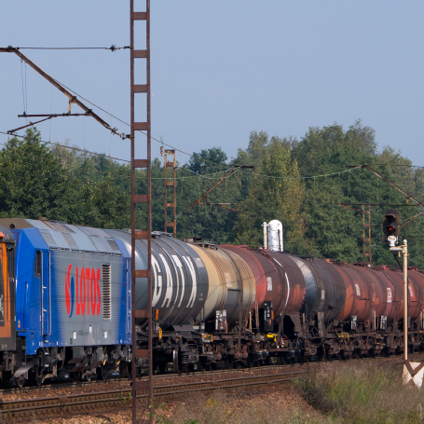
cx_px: 121
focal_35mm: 296
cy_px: 194
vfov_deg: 5.9
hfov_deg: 5.9
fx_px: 4102
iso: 200
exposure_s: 1/500
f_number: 8
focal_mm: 87.5
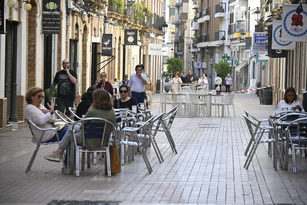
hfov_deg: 13.2
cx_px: 154
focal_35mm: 156
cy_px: 102
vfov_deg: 8.8
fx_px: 1330
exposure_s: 1/400
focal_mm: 104
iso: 360
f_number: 5
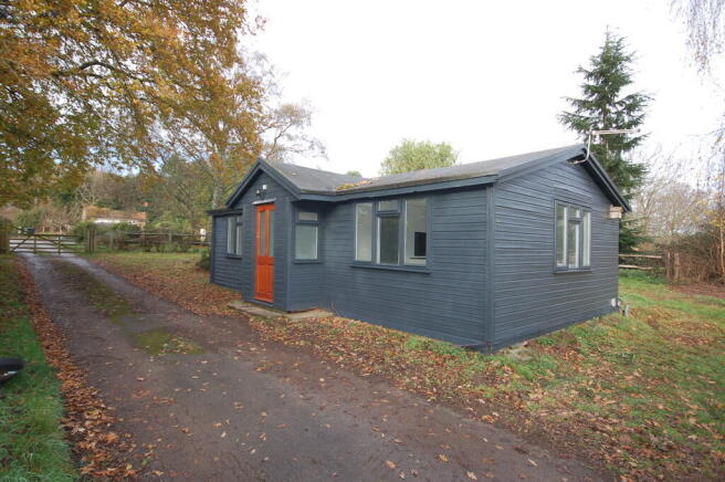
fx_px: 392
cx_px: 362
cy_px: 241
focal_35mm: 20
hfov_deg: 85.5
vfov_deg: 63.1
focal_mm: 13
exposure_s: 1/250
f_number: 4.8
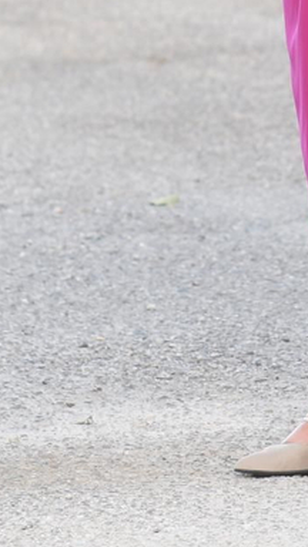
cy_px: -199
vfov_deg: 3.7
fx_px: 8552
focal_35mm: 589
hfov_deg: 2.1
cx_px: 192
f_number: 4
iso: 220
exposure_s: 1/160
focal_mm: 135
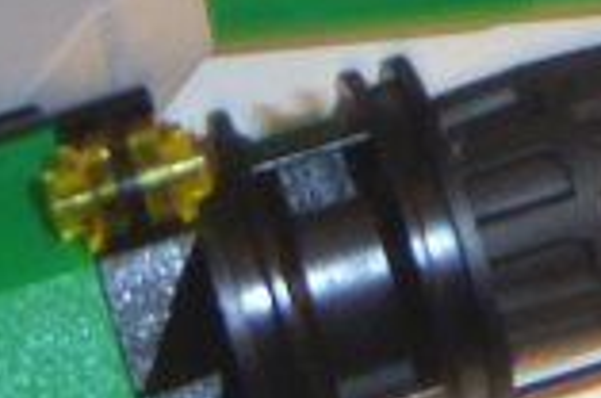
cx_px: 570
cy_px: -283
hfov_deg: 10.1
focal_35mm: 202
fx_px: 3365
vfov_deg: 6.6
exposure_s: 1/30
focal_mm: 7.8
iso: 100
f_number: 2.8
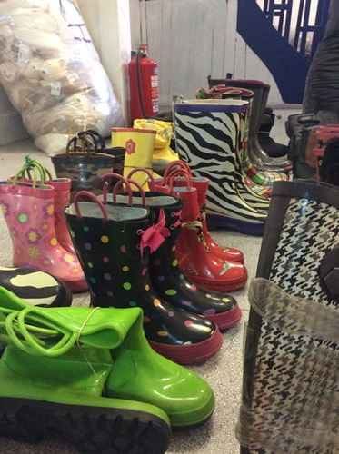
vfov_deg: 56.9
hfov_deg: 44.0
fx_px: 419
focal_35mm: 32
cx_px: 170
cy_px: 227
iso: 320
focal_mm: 3.3
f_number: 2.4
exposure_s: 1/20
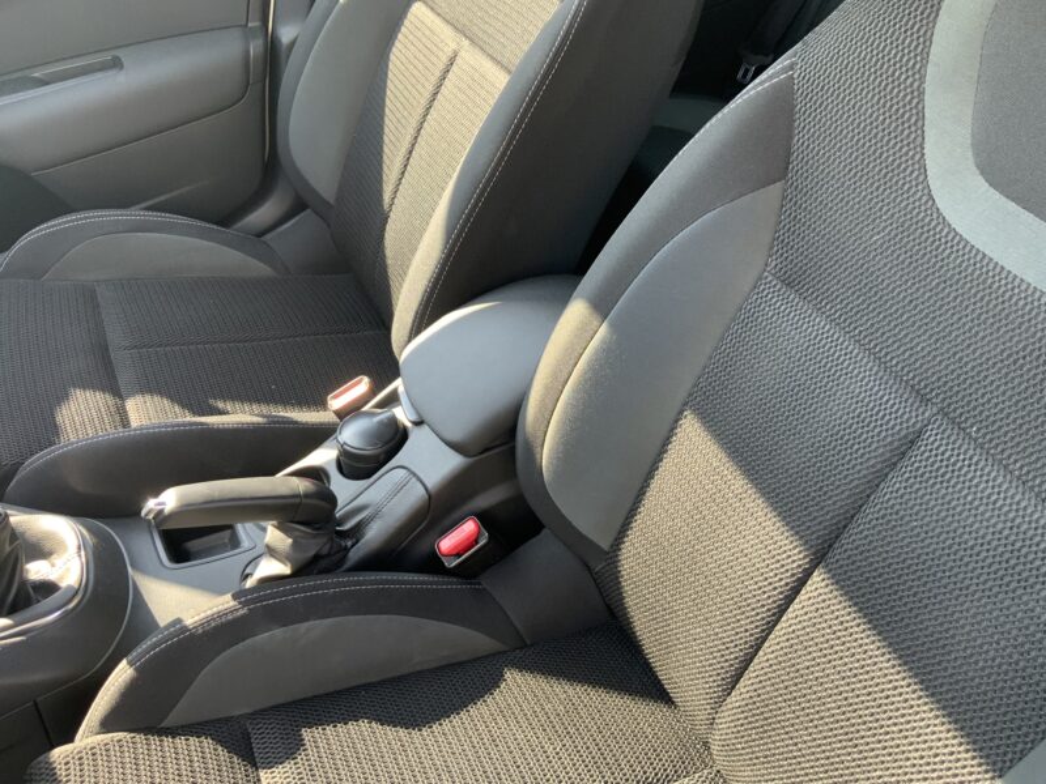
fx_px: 876
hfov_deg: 61.7
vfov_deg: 48.2
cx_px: 523
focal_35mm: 29
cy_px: 392
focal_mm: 3
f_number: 1.8
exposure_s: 1/114
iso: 64
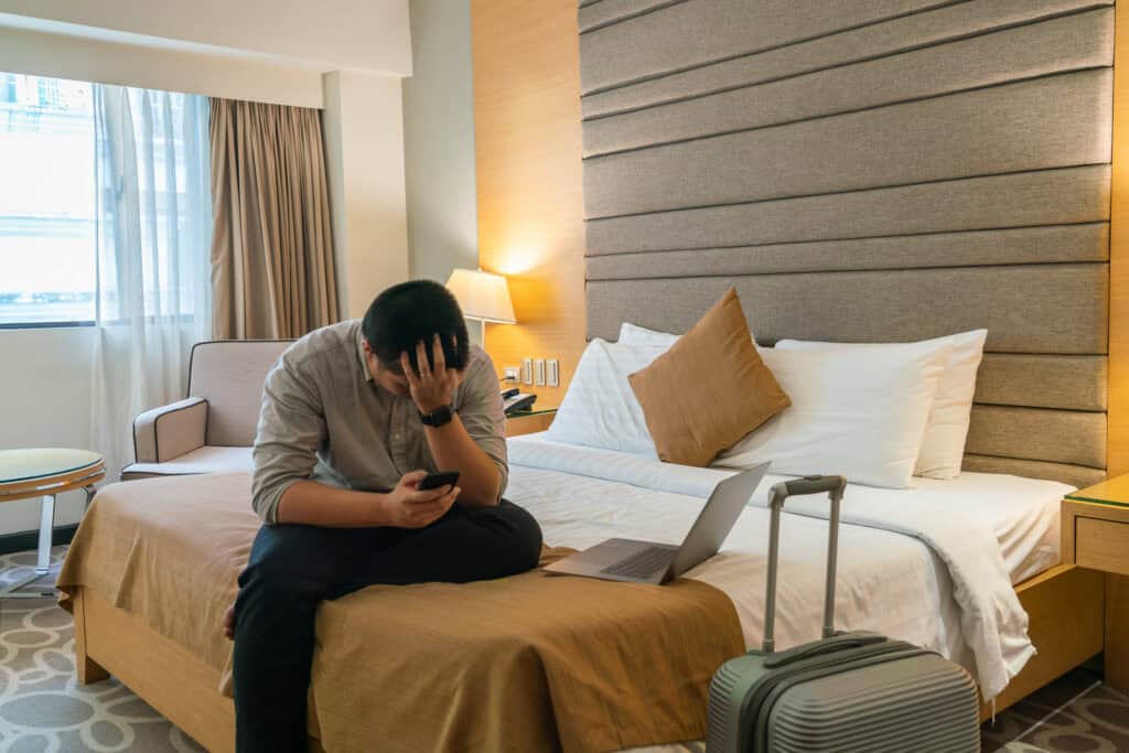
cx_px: 564
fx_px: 1004
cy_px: 376
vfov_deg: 41.1
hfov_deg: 58.7
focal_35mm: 32
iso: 100
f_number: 5.6
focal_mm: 32
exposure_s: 1/1.25
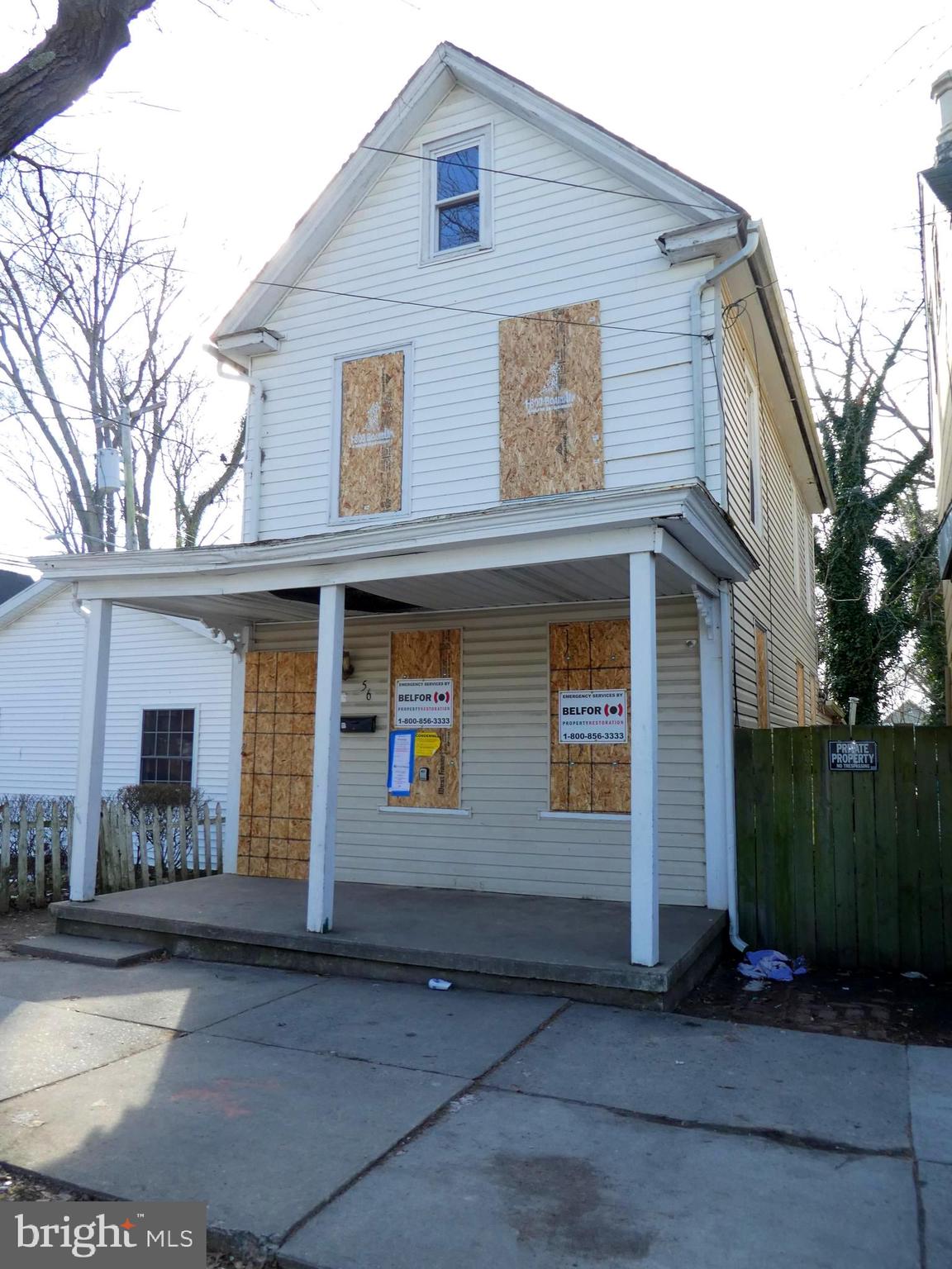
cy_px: 634
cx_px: 476
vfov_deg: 71.6
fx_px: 880
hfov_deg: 56.8
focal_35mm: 24
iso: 80
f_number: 3.3
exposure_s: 1/160
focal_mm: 4.3
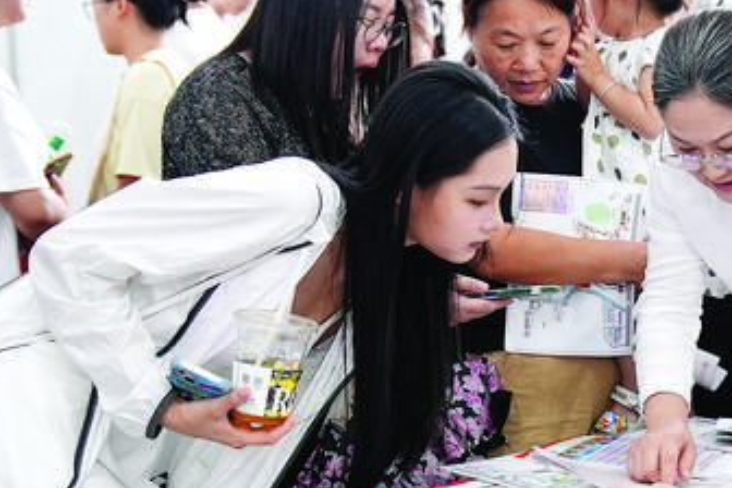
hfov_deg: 25.3
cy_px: 321
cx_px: 634
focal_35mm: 78
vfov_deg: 17.5
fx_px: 1586
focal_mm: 37
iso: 1000
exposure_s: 1/100
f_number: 2.8
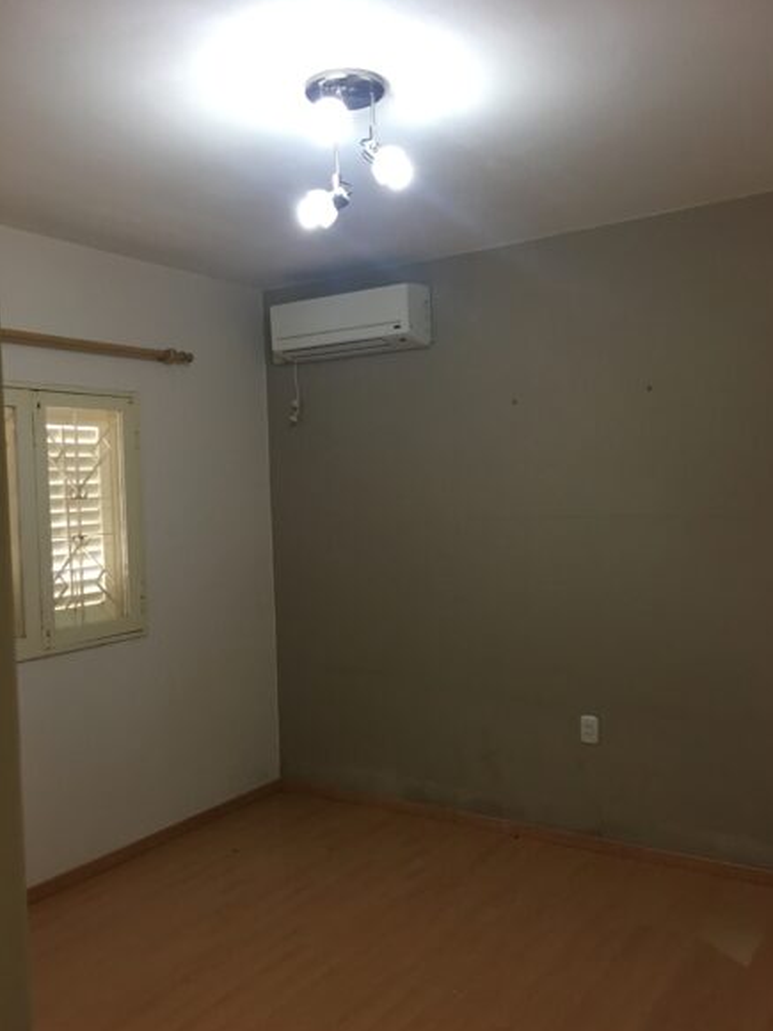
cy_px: 528
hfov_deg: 46.8
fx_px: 893
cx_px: 398
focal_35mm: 30
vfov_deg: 60.0
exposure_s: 1/17
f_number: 2.2
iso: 100
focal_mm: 4.15
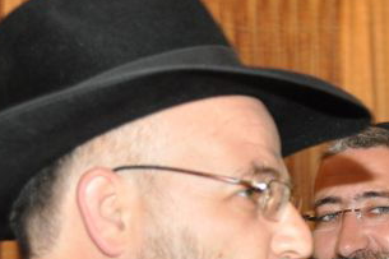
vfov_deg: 8.5
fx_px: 1739
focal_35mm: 161
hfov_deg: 12.3
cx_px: 519
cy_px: 242
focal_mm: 32
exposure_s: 1/60
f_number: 4
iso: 800
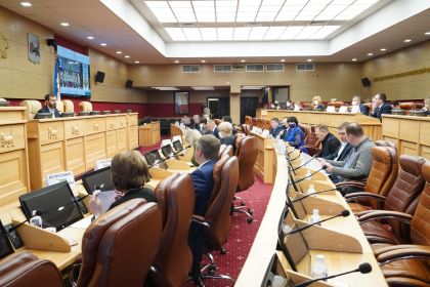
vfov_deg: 43.6
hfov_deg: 61.9
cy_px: 144
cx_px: 215
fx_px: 358
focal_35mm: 30
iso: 2500
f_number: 6.3
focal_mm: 30
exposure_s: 1/160
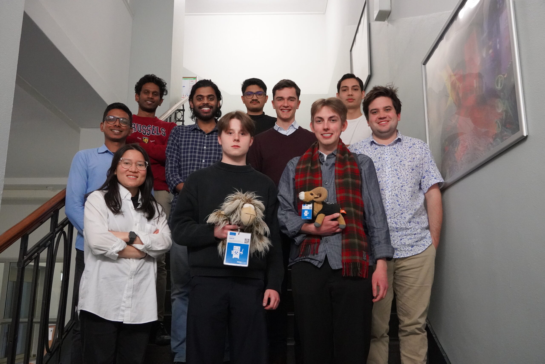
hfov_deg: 55.1
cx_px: 272
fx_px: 522
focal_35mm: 34
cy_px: 182
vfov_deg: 38.4
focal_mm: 23
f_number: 4
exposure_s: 1/160
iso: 6400
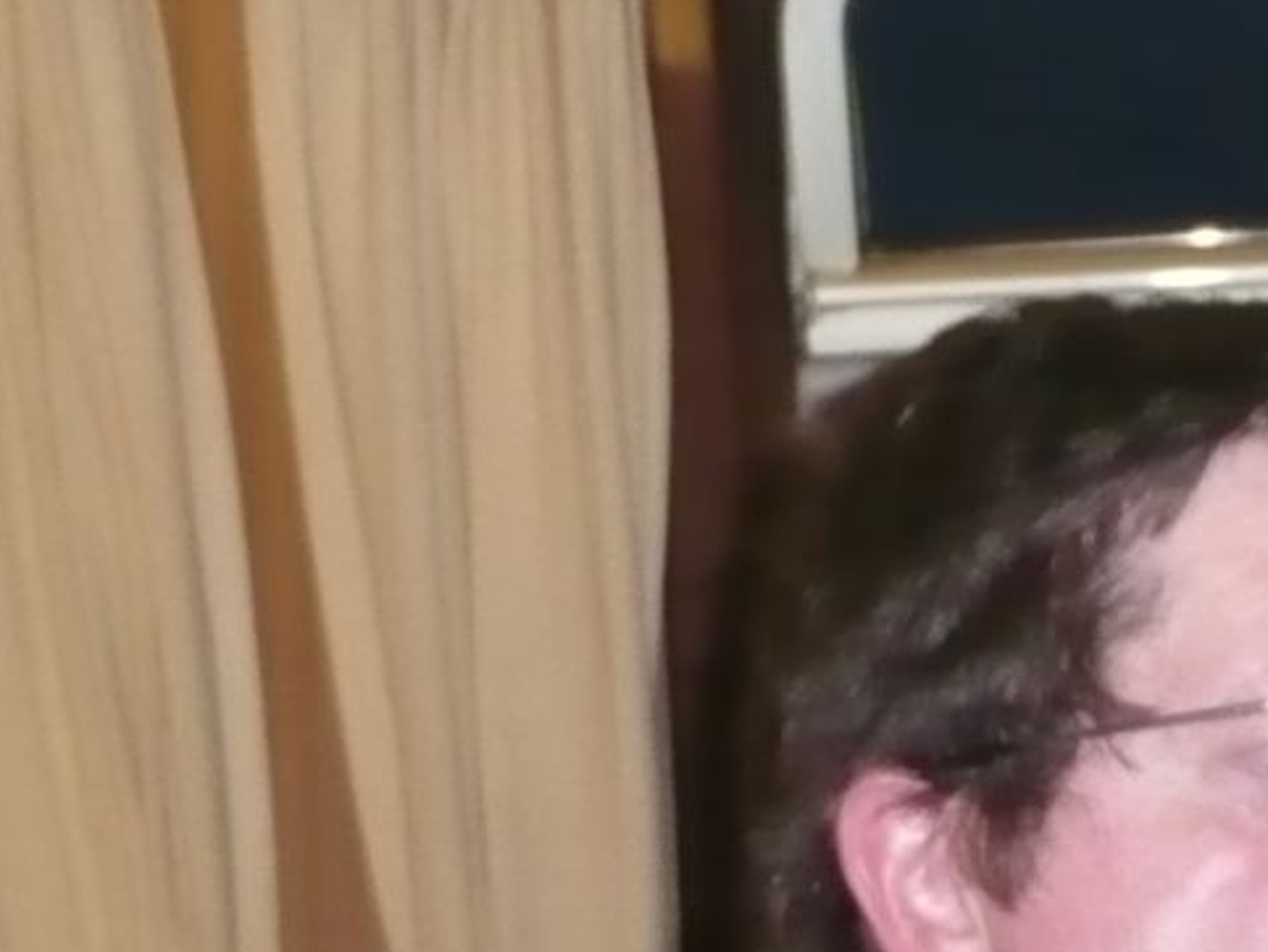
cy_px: 1118
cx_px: 1034
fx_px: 5058
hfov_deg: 14.2
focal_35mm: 138
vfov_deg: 10.6
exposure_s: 1/30
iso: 320
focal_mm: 7
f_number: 4
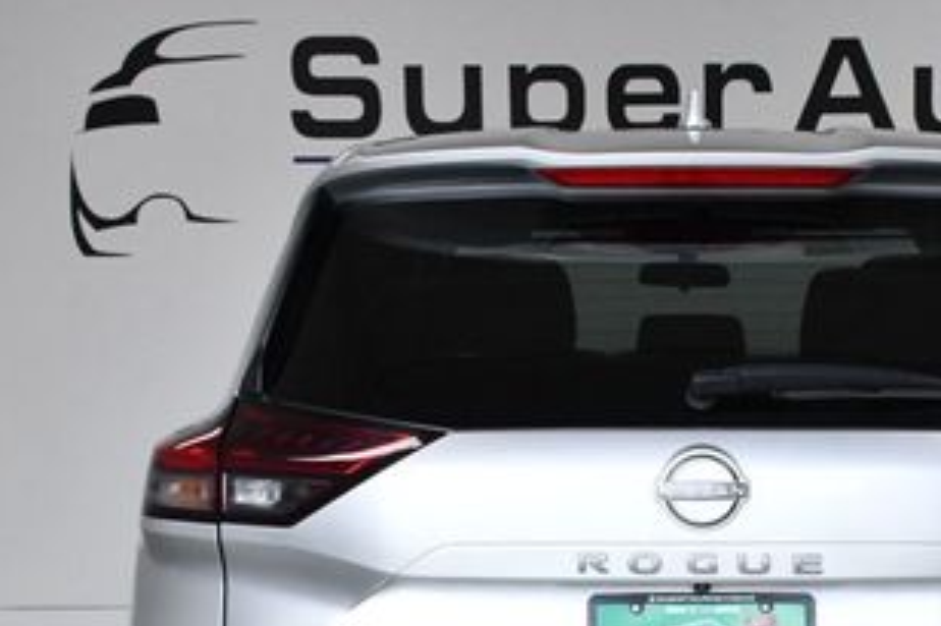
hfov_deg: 24.2
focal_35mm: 83
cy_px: 592
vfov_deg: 16.2
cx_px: 703
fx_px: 2168
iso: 2500
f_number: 11
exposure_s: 1/500
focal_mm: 27
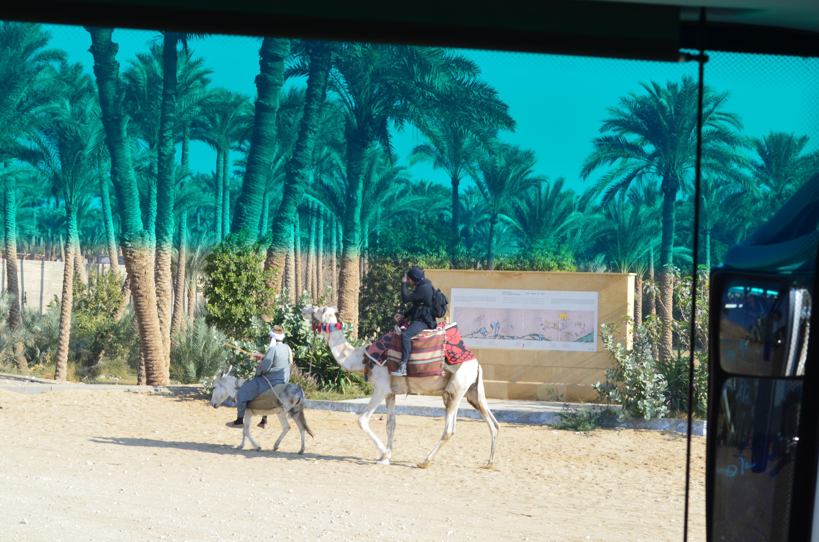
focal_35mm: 82
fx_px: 1873
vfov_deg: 16.5
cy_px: 271
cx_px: 410
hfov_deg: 24.7
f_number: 11
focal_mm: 55
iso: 200
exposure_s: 1/100
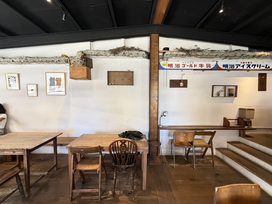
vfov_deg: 85.7
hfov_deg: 102.1
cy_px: 102
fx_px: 110
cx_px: 136
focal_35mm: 14
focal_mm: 2.22
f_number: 2.2
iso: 320
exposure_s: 1/91
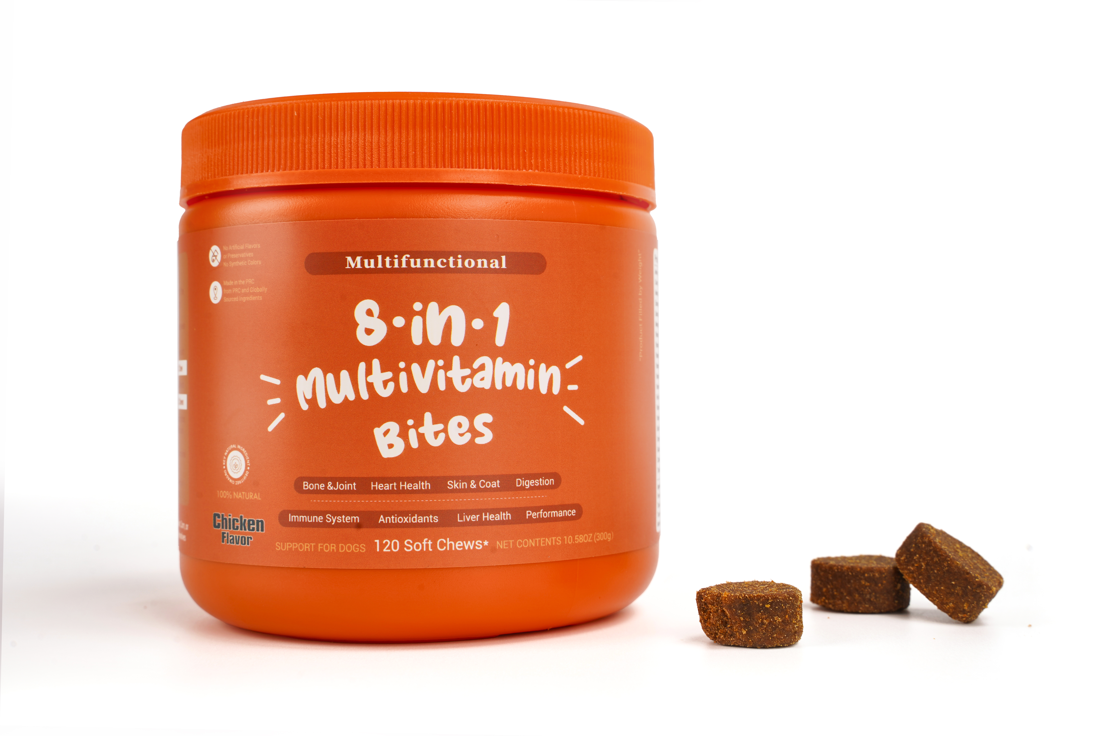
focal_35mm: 50
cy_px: 368
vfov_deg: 27.0
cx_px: 552
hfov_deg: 39.6
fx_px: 1533
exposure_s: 1/80
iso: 100
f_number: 14
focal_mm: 50
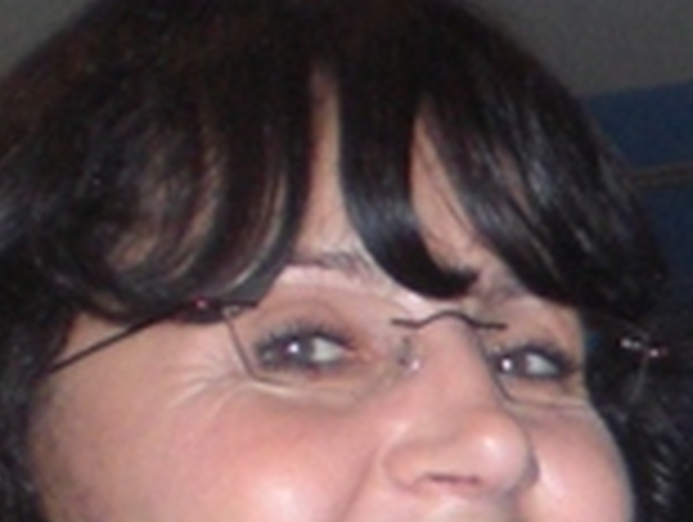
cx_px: 1310
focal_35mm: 197
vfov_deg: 7.3
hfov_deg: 9.5
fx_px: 3950
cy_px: 1017
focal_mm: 6.3
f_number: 3.1
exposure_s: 1/60
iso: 200
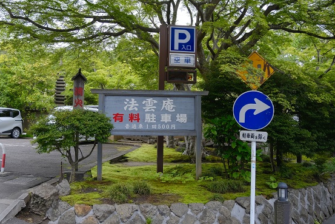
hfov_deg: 51.7
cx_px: 144
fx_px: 344
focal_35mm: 37
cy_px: 98
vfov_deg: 35.9
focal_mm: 21.2
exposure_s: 1/320
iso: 400
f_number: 4
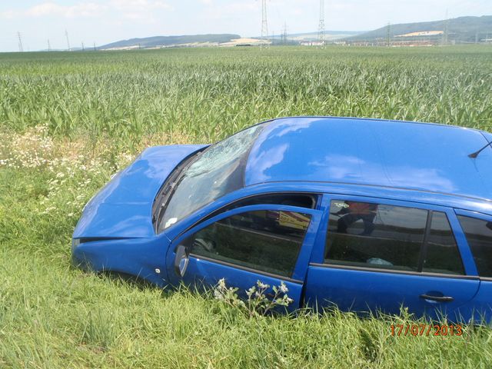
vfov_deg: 49.7
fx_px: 398
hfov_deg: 63.4
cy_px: 184
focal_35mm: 28
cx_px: 246
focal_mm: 5
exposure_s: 1/250
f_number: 4.5
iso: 80
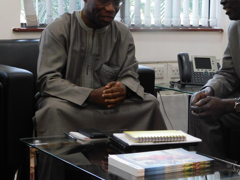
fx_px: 673
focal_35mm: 97
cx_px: 176
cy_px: 49
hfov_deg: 20.1
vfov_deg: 15.2
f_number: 4.2
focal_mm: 11.7
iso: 400
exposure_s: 1/20
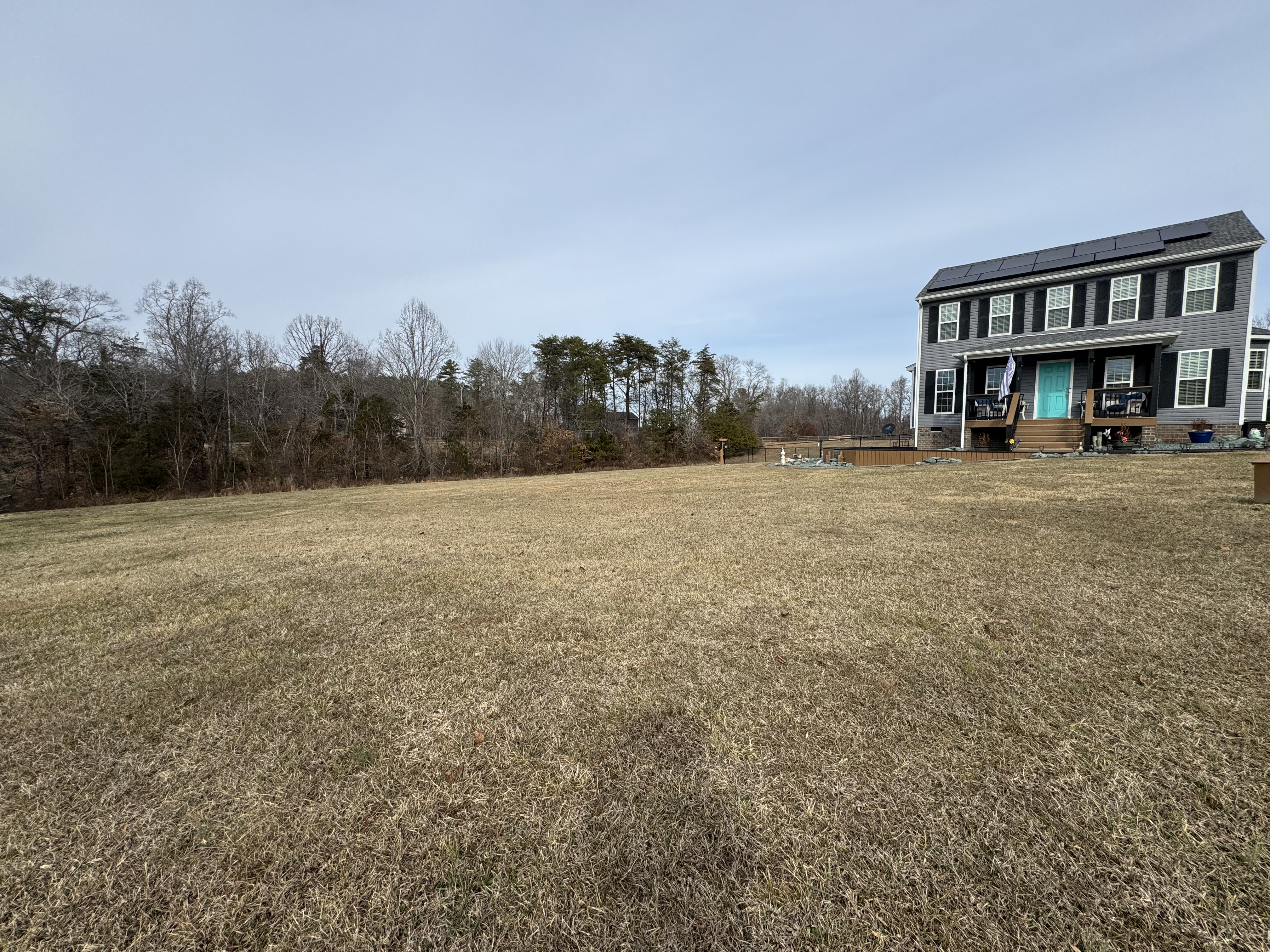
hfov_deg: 102.1
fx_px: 514
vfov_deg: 85.7
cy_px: 476
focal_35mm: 14
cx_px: 635
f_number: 2.2
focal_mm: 2.22
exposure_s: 1/1672
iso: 50
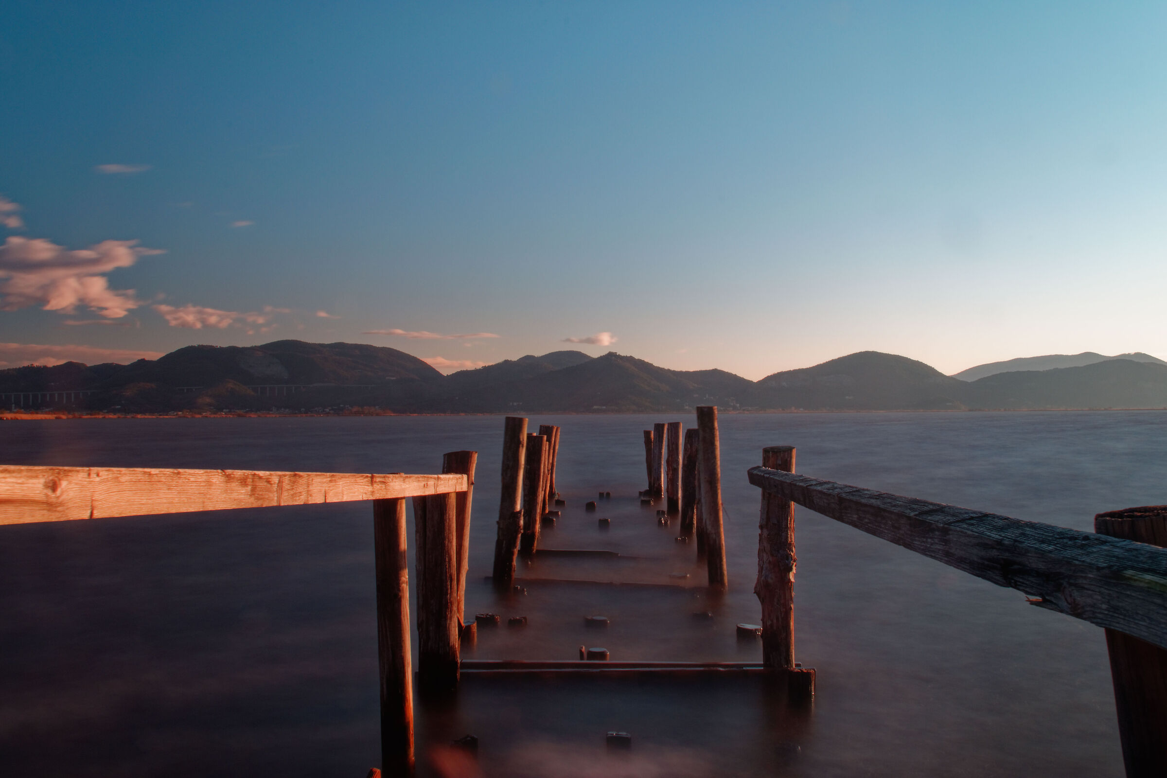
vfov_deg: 38.4
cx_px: 584
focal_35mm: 34
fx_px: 1118
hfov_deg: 55.1
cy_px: 389
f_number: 25
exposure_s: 43
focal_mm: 23
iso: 100
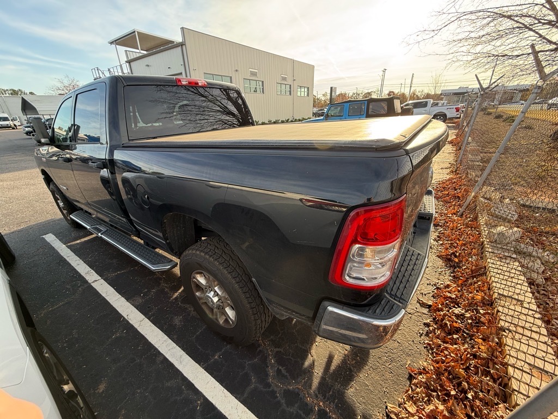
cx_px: 279
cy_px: 210
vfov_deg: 85.7
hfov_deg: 102.1
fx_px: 226
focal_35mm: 14
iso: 64
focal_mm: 2.22
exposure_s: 1/216
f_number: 2.2
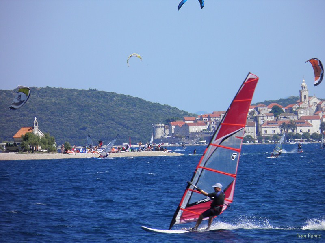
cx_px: 162
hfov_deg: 3.0
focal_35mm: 653
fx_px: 6131
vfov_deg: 2.3
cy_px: 122
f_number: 5.7
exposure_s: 1/400
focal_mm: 117.2
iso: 50
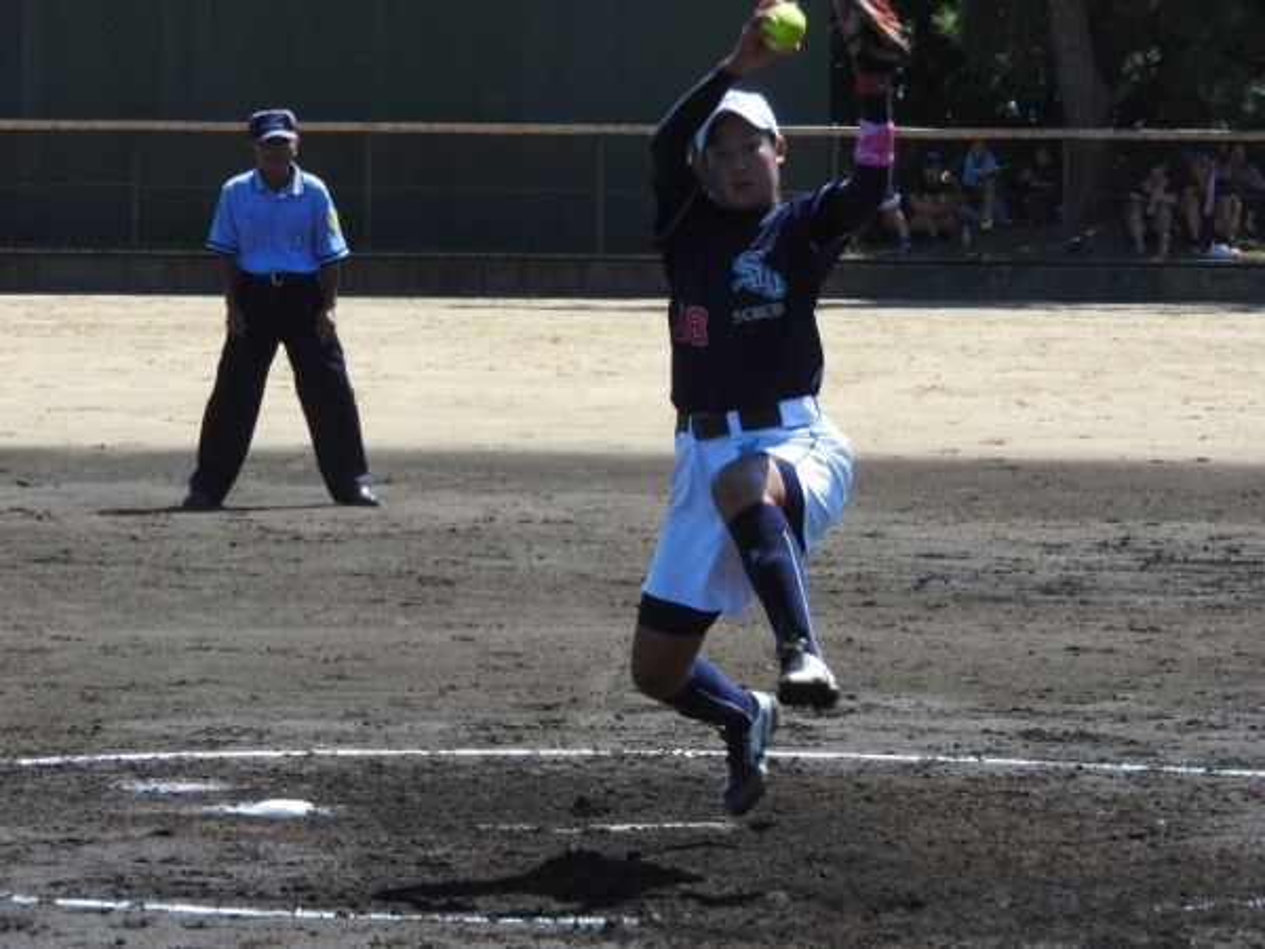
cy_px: 474
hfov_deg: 7.9
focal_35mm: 250
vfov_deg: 5.9
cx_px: 632
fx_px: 9136
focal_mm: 44.8
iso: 100
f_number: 5.5
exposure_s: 1/400
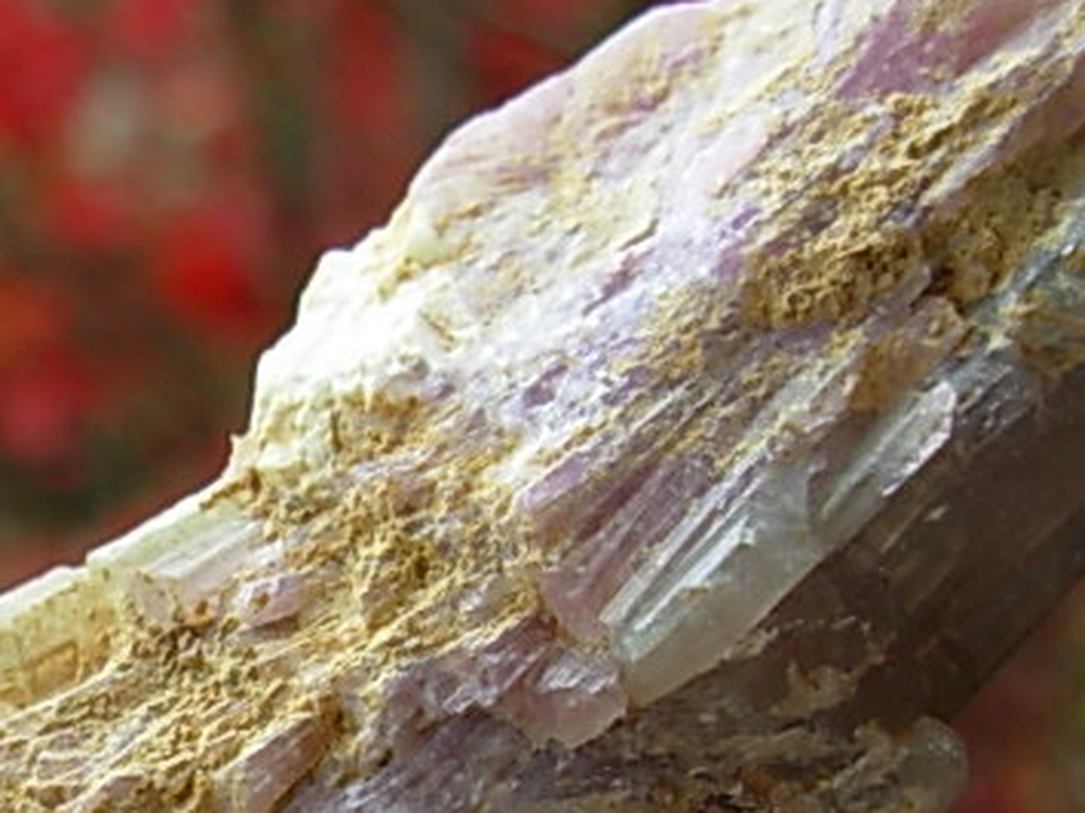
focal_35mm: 110
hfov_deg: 17.7
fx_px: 3445
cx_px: 218
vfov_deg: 13.3
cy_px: 767
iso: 50
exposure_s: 1/102
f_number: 2.9
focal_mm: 6.3
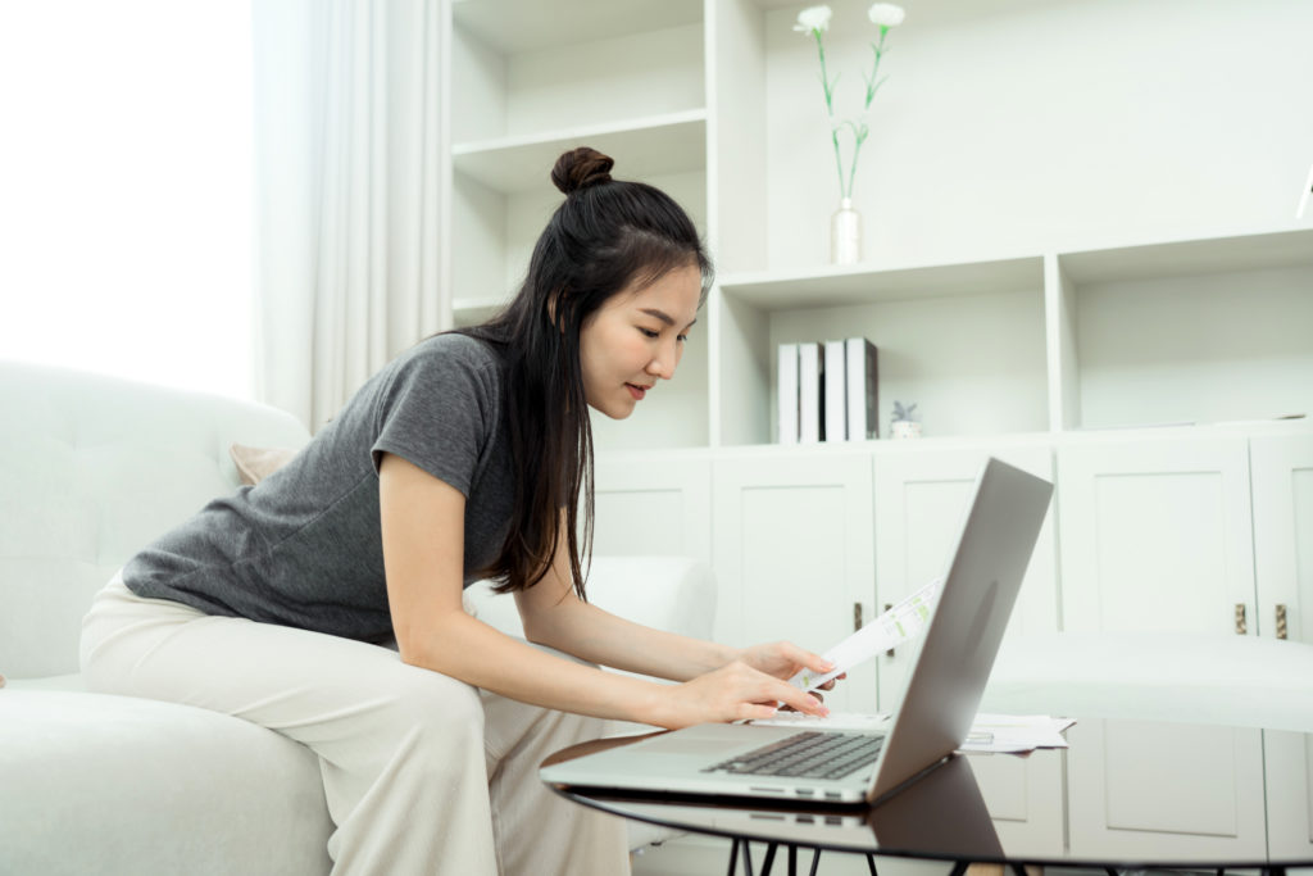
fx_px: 1350
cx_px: 656
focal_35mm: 37
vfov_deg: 36.0
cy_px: 438
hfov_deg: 51.9
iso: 250
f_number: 4
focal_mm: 37
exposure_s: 1/80
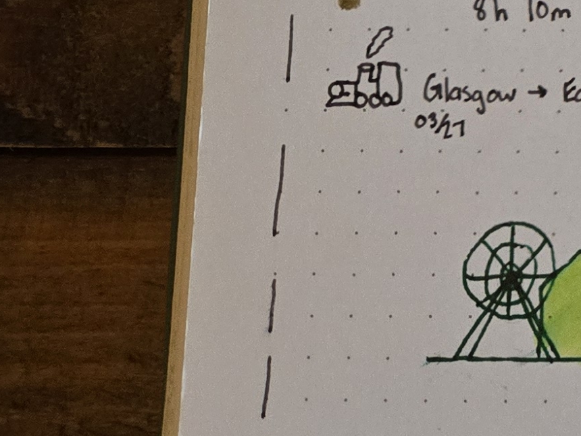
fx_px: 1796
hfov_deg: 13.8
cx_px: 1344
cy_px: -362
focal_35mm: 107
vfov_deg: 12.6
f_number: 1.8
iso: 640
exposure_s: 1/60
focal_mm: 5.4
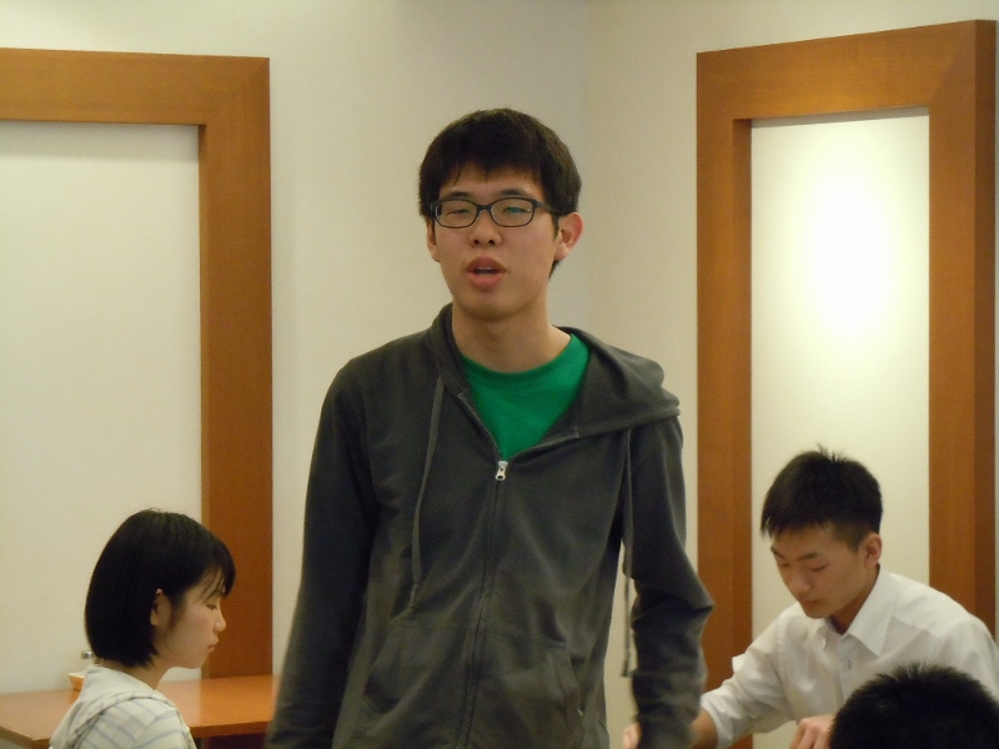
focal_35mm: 116
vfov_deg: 12.8
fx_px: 3348
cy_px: 374
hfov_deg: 17.0
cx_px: 500
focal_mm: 20.9
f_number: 4.6
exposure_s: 1/25
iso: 800
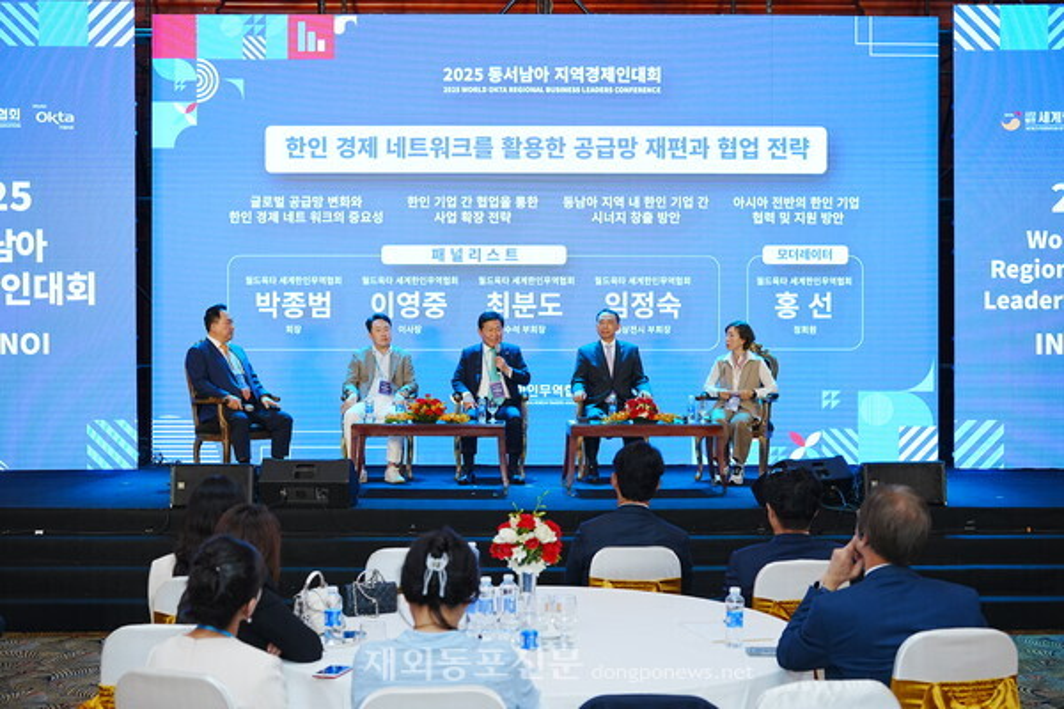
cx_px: 532
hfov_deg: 39.0
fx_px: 1504
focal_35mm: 51
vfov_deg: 26.5
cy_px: 354
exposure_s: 1/250
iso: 1250
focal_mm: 50.9
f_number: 4.5
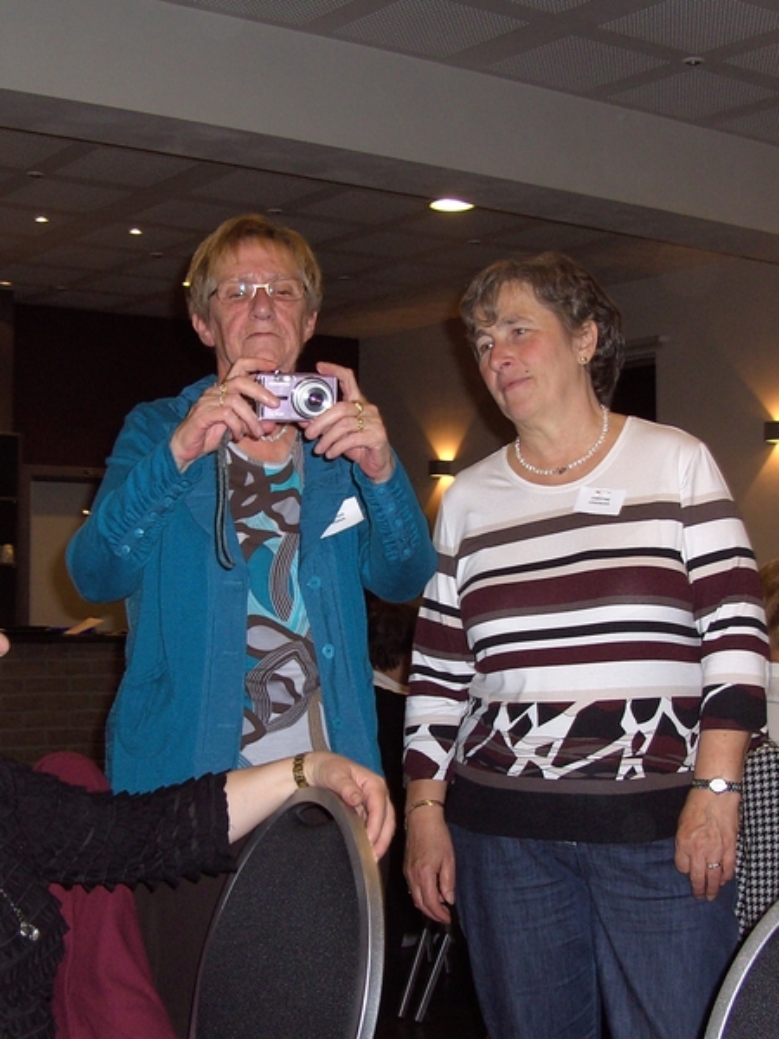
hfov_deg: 38.7
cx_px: 390
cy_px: 520
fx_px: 1110
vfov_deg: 50.1
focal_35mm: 37
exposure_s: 1/50
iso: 100
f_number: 2.8
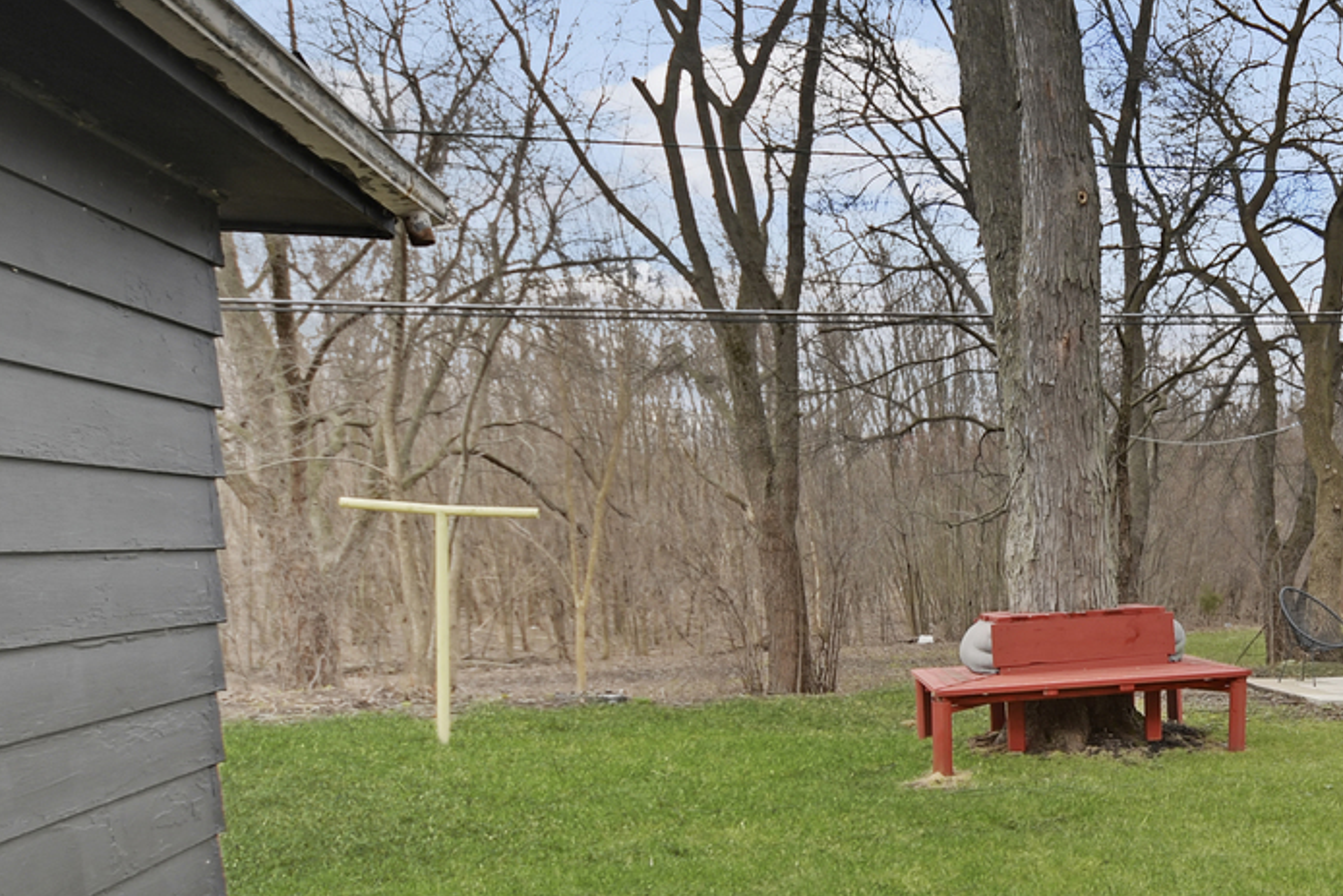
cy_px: 495
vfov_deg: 37.8
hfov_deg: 46.6
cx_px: 1306
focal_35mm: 35
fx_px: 1306
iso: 200
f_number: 3.5
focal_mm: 10
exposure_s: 1/8000
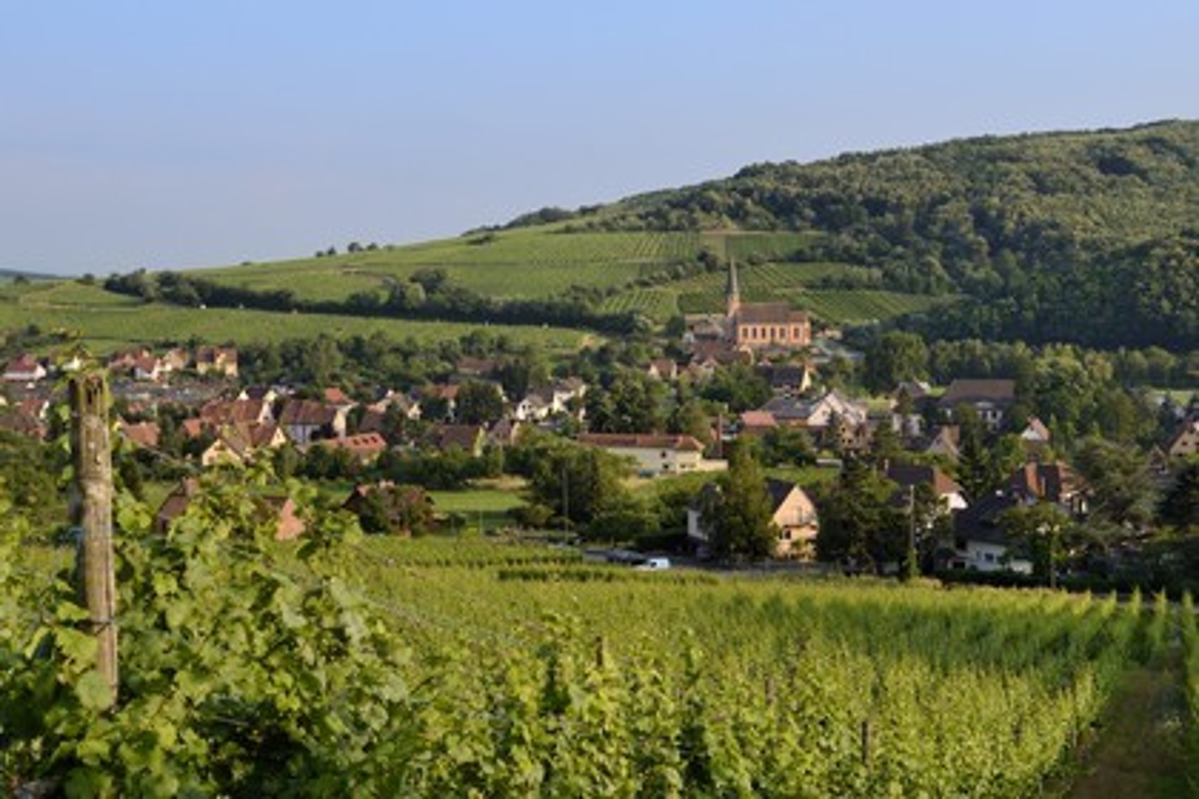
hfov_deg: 41.1
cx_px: 600
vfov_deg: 28.1
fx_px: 1599
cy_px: 400
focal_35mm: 48
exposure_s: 1/200
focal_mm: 48
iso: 200
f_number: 10
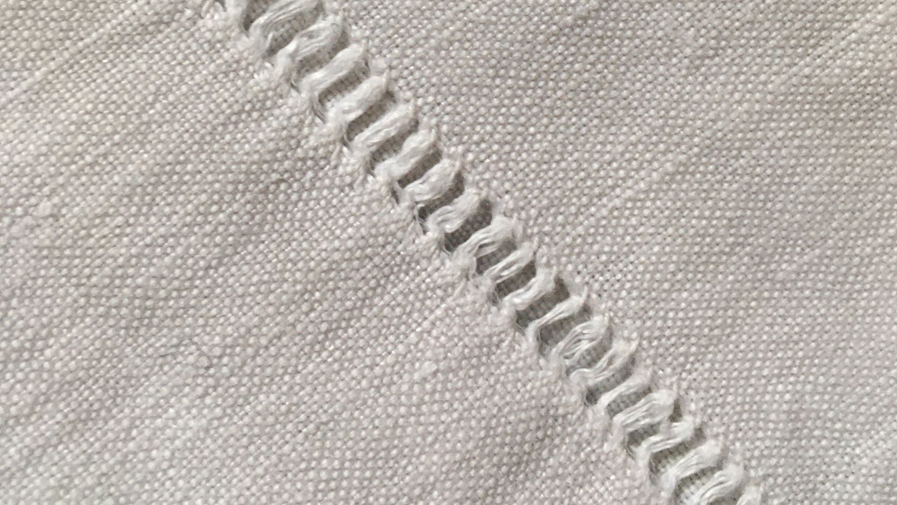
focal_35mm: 43
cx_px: 457
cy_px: -41
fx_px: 1023
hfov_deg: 47.4
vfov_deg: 25.8
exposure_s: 1/33
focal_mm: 4.15
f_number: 2.2
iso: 125
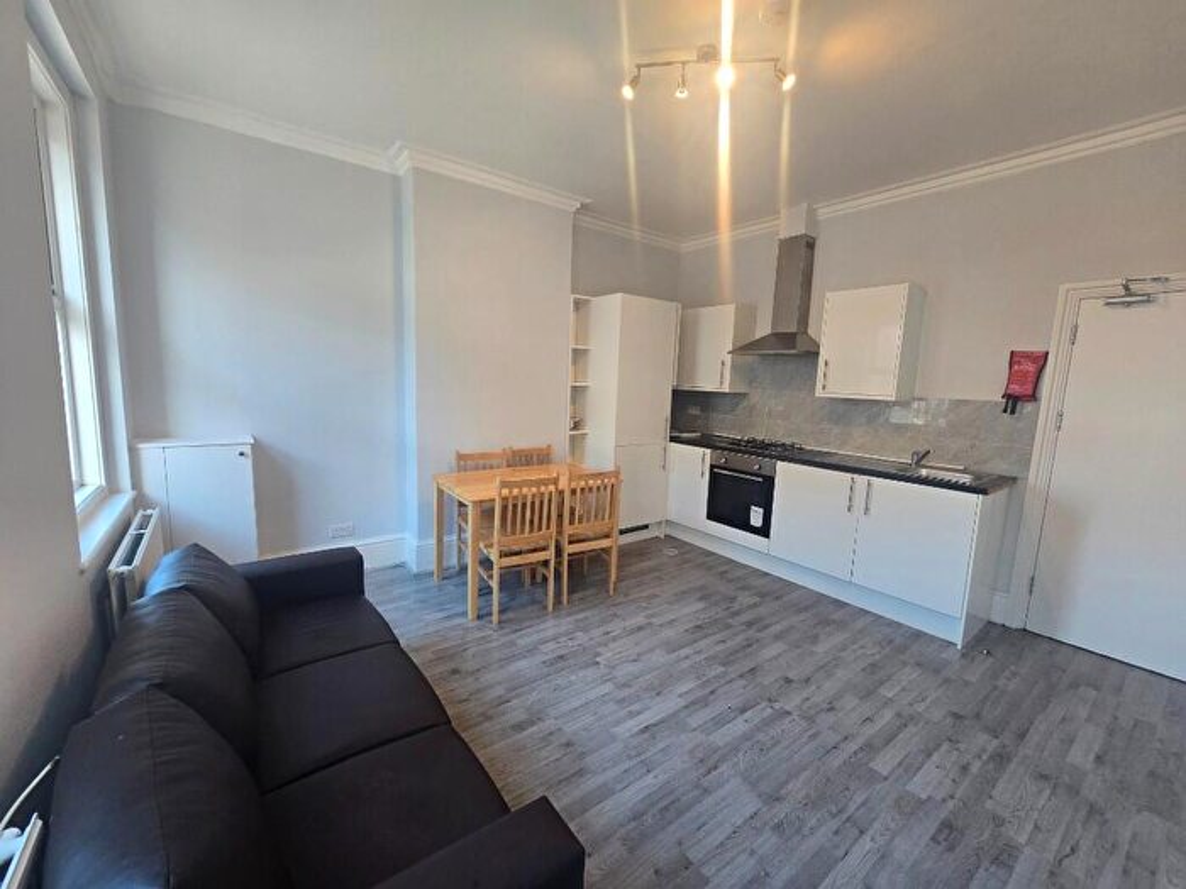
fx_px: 445
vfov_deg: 89.9
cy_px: 444
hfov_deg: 106.2
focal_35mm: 13
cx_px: 593
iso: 160
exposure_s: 1/60
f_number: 2.2
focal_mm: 2.2
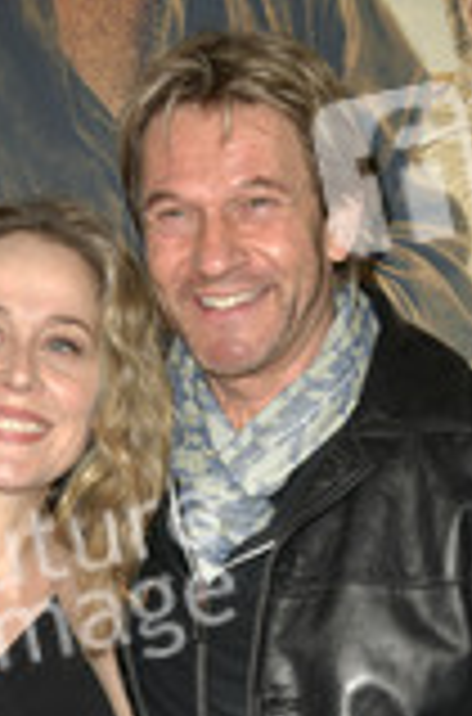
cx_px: 135
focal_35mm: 116
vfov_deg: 17.0
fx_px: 2296
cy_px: 824
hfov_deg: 11.7
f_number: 5.6
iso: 250
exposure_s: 1/250
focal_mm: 46
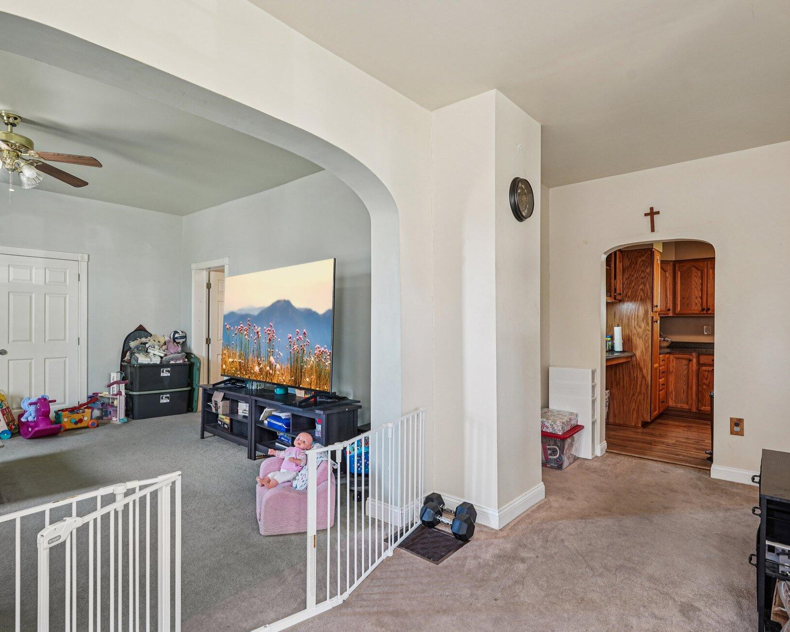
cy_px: 317
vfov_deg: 70.9
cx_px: 374
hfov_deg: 83.2
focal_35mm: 19
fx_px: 444
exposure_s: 1/10
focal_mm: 16
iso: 400
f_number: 8
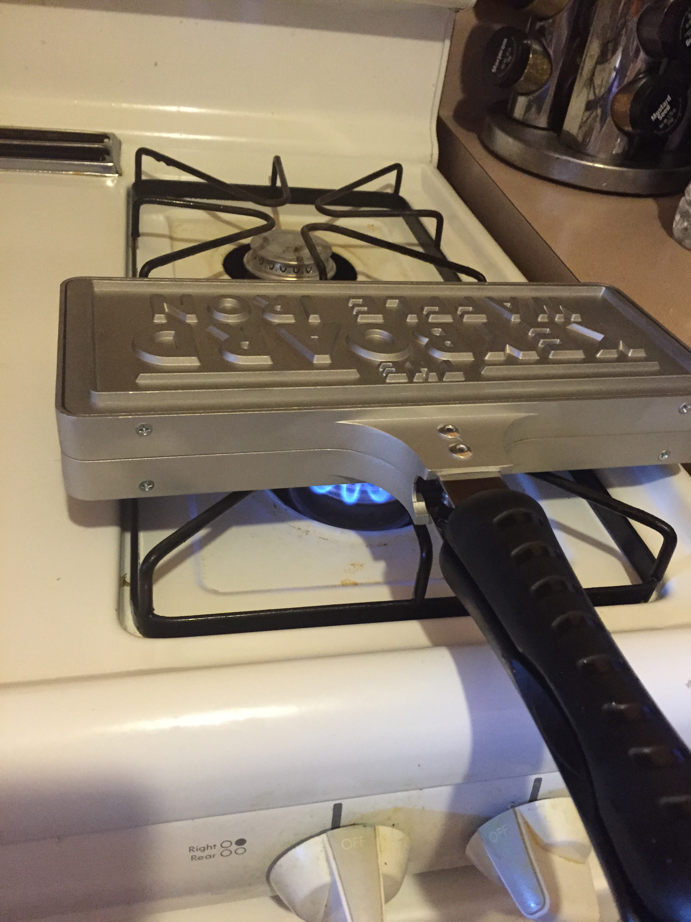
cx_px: 346
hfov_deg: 48.2
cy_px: 461
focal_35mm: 29
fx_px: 772
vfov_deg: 61.7
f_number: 2.2
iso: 320
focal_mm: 4.15
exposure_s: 1/15
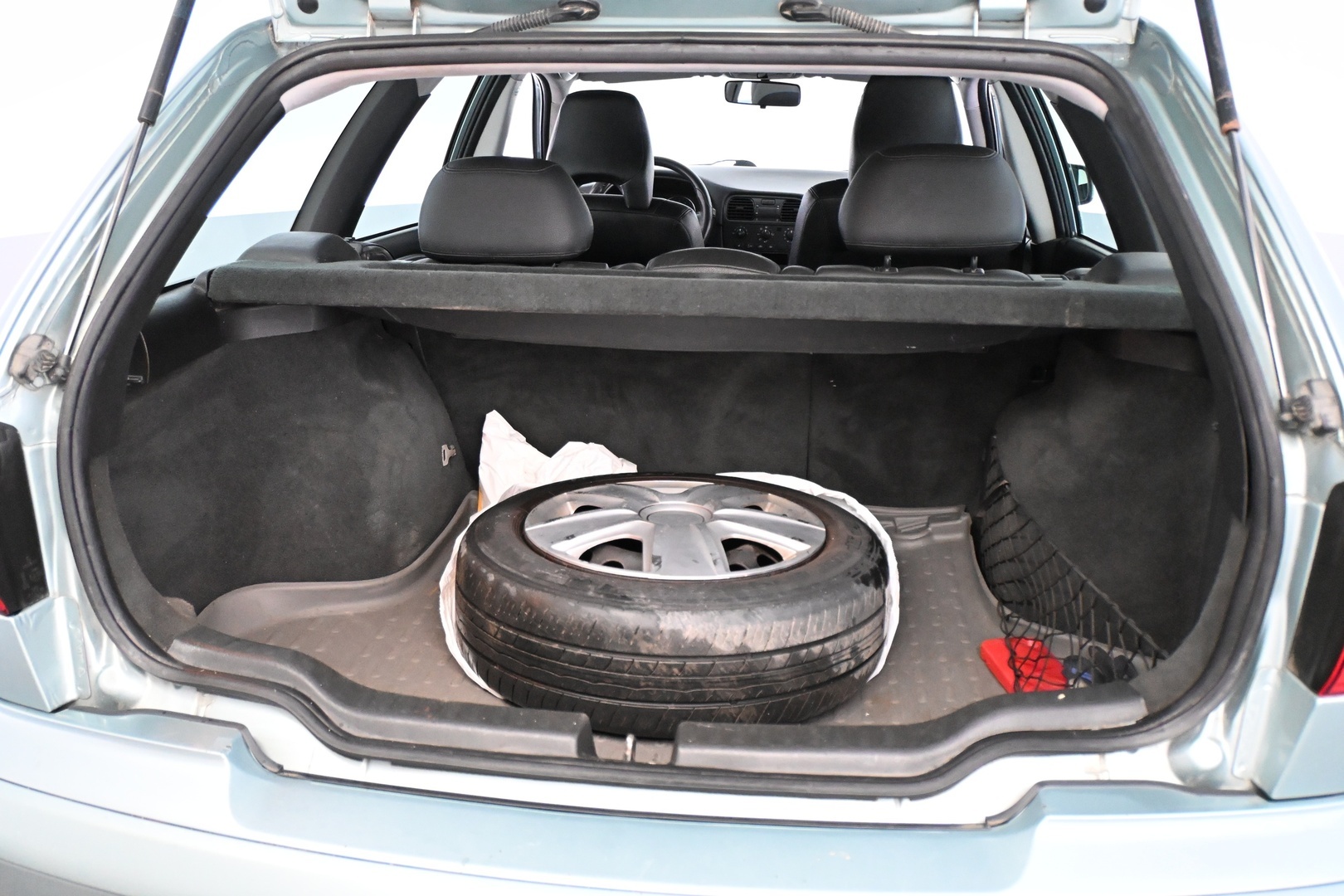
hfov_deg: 58.3
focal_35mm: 32
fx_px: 1204
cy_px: 448
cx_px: 672
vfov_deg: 40.8
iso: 5600
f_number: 4
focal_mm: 21.5
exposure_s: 1/60
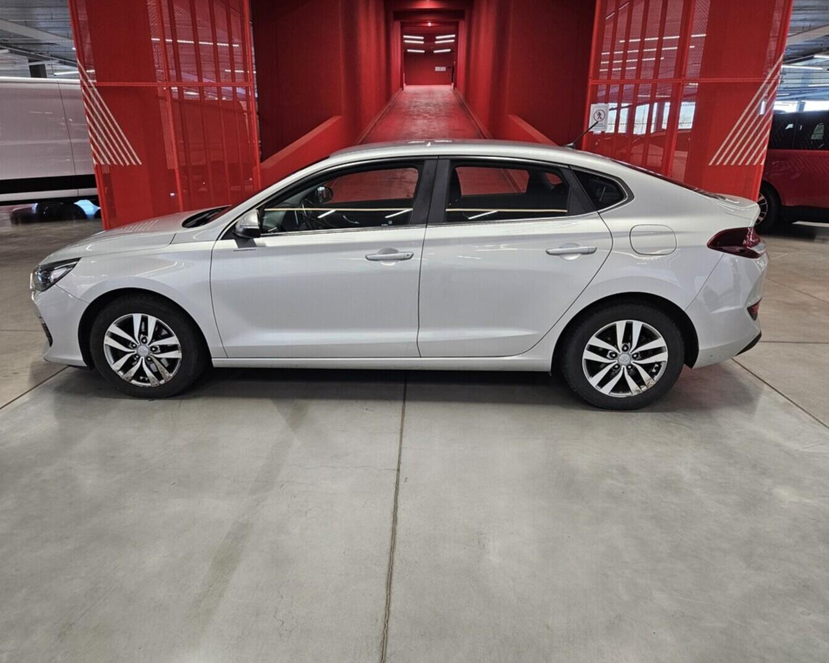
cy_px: 332
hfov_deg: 70.2
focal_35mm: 24
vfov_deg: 58.8
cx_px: 394
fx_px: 589
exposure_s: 1/142
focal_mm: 5.4
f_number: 1.8
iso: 250
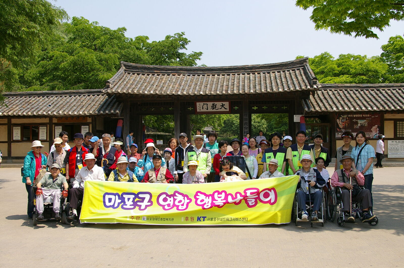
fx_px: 404
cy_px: 134
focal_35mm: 36
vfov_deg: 36.8
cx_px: 202
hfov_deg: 53.2
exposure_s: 1/250
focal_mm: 24
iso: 200
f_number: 8
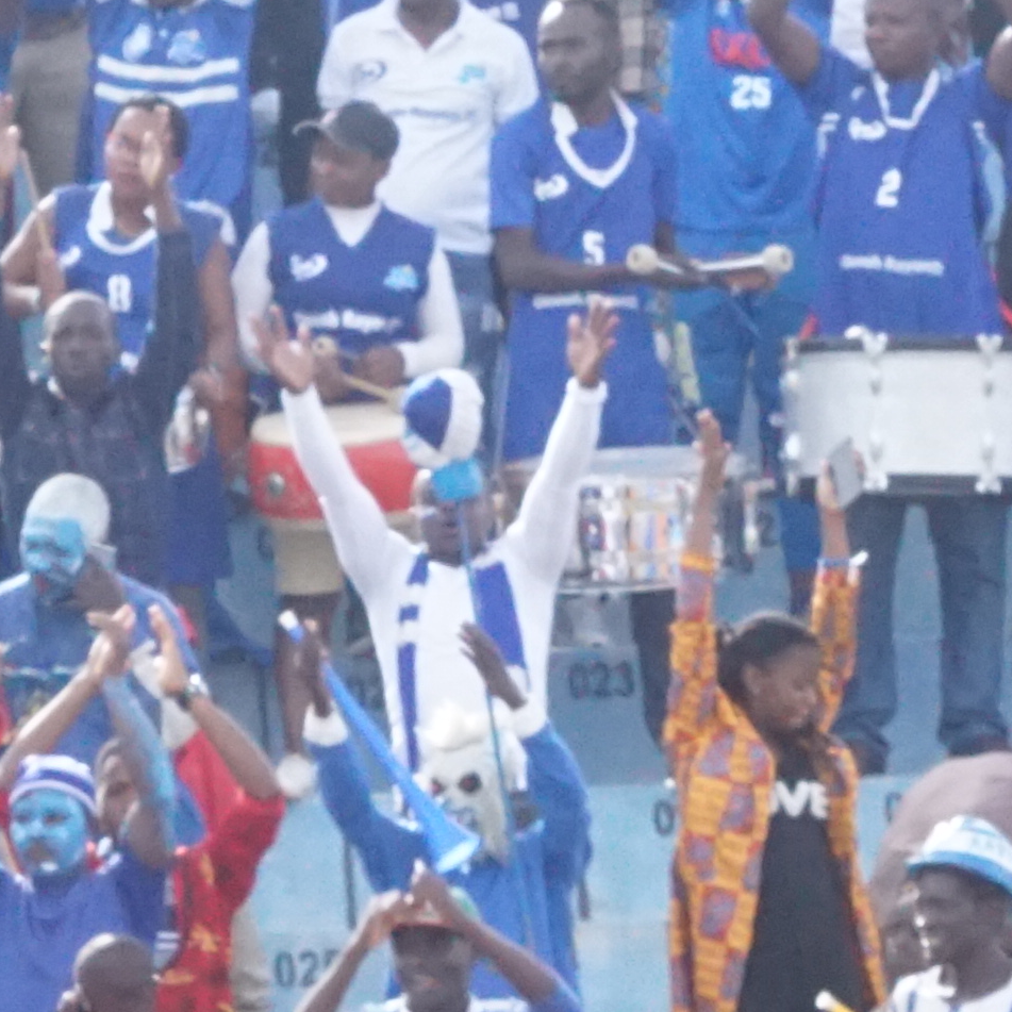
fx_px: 23947
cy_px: 564
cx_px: 611
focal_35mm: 724
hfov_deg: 2.4
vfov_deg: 2.4
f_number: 11
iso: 2000
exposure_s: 1/400
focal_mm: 90
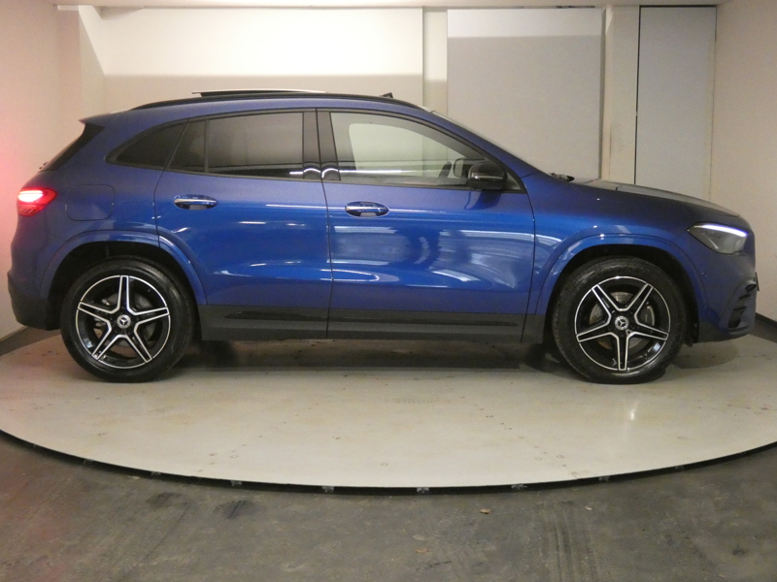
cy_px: 291
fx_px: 1033
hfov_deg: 41.2
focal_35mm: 46
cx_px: 388
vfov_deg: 31.5
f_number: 3.8
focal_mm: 8.2
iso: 1600
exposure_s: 1/80
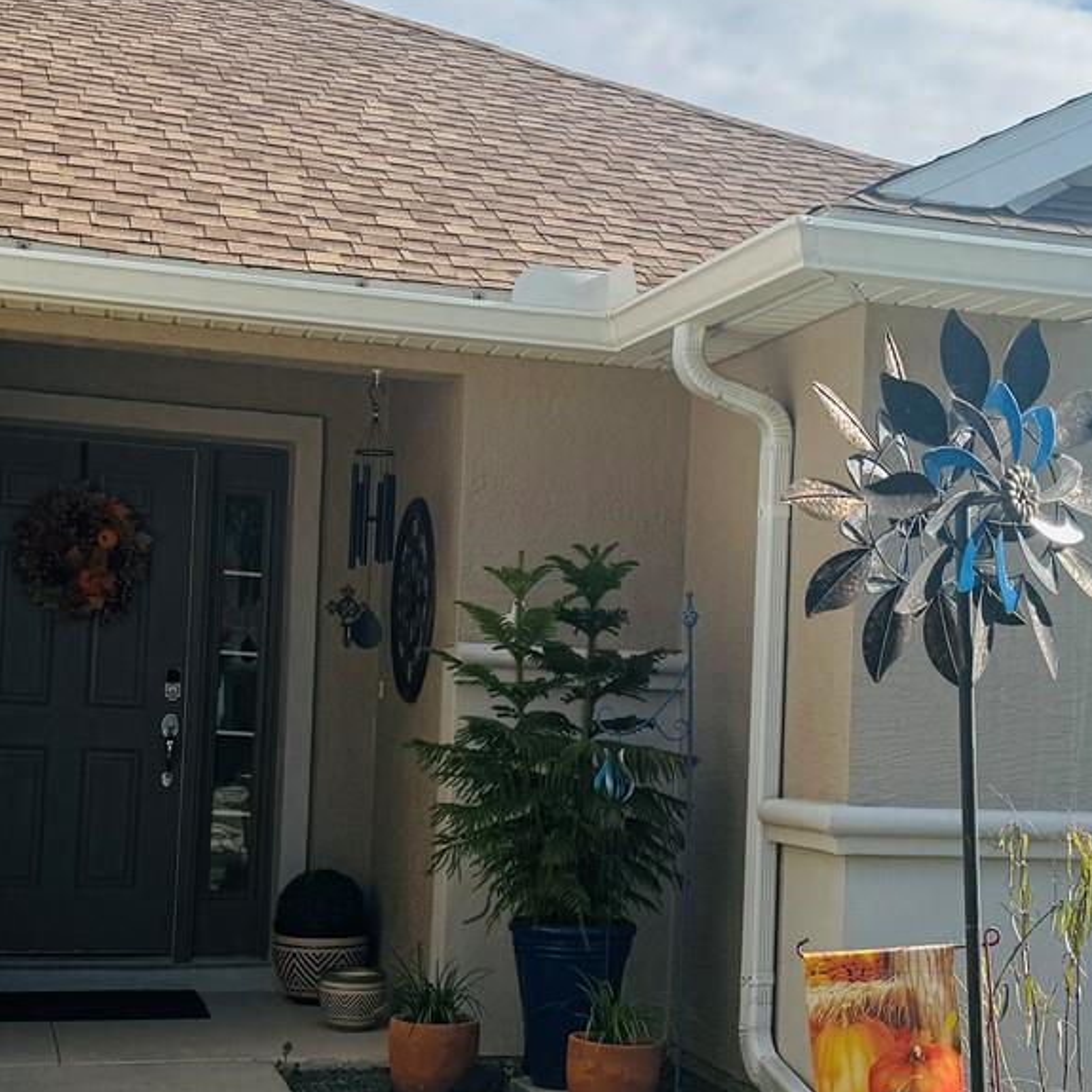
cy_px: 657
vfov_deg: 29.0
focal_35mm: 59
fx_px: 2106
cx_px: 636
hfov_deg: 29.0
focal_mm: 6.76
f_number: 1.78
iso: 80
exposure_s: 1/4950
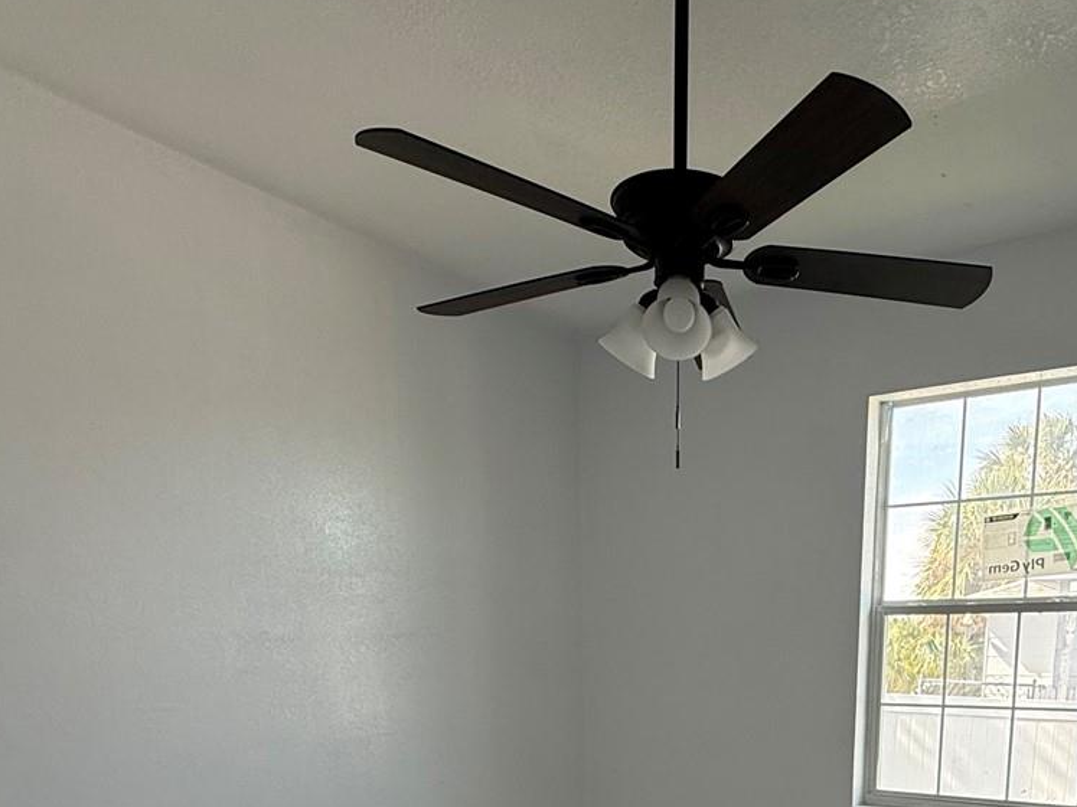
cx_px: 721
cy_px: 846
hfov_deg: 58.6
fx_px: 933
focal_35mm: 30
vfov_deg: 39.8
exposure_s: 1/105
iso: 64
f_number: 2.2
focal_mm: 2.22
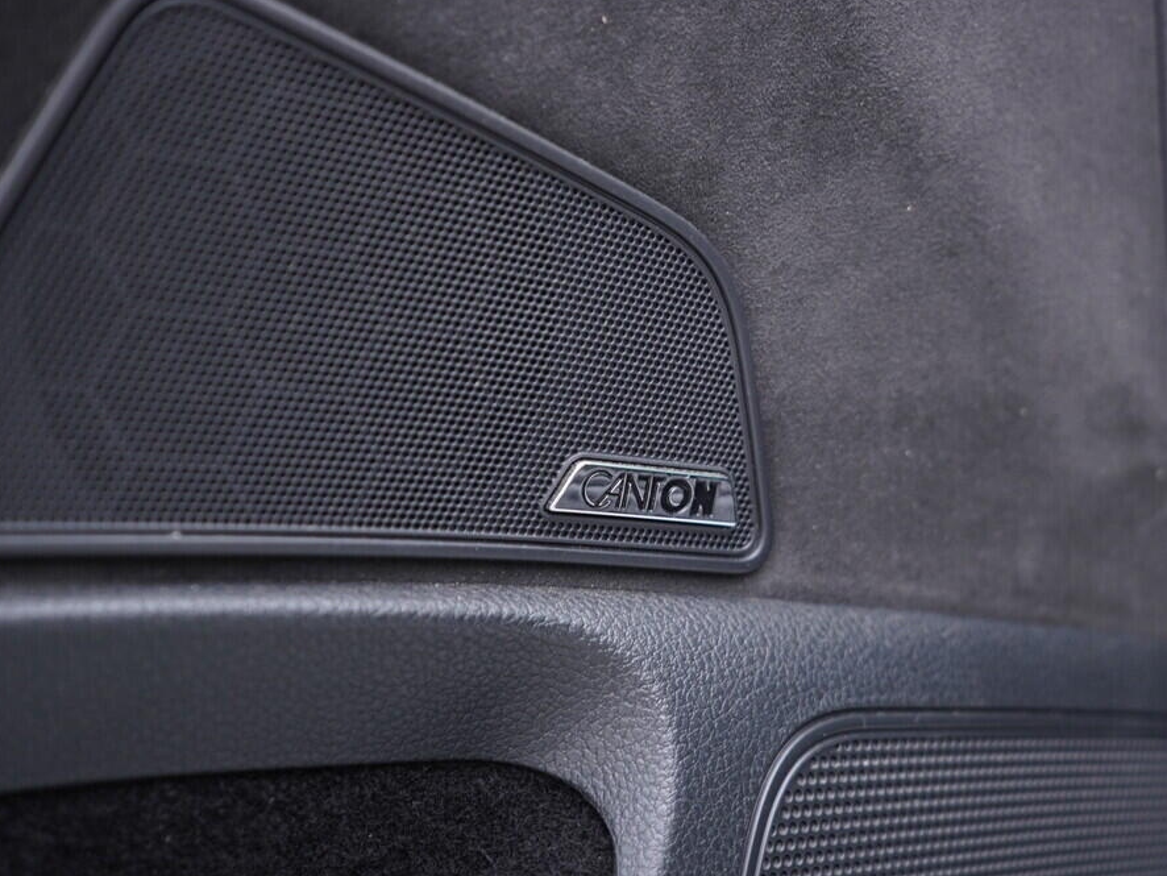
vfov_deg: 36.0
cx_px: 623
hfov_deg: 46.8
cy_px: 431
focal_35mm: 40
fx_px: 1349
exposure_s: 1/40
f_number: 2.8
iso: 250
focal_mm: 24
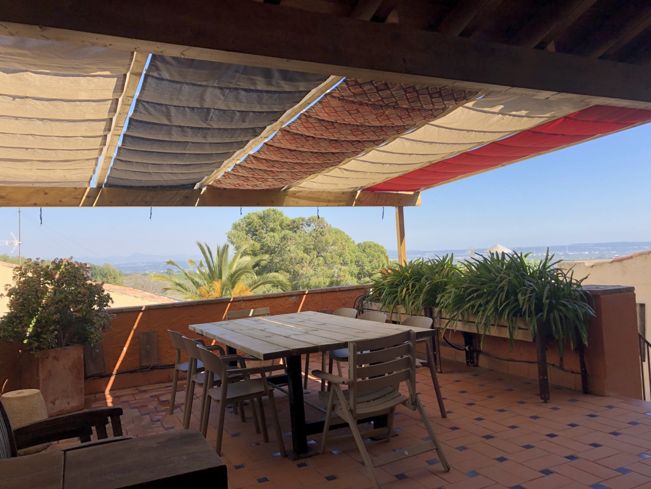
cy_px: 244
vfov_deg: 49.7
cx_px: 326
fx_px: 527
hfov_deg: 63.4
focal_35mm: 28
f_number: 1.8
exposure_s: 1/827
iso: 20
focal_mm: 3.99
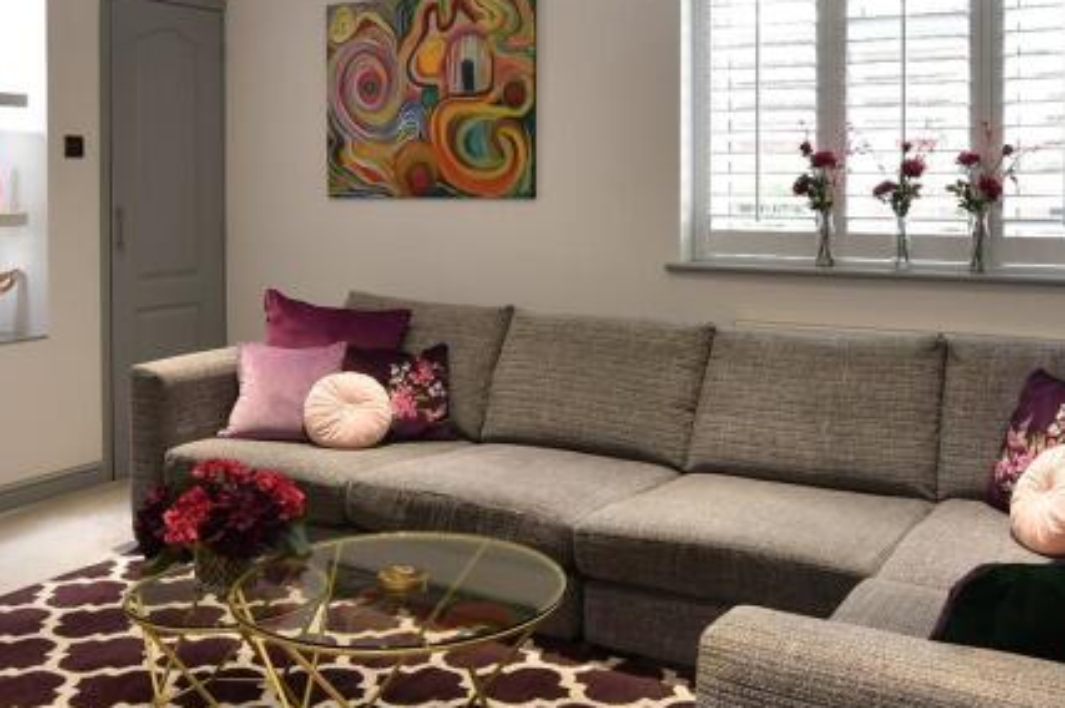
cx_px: 576
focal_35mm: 36
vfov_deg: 36.1
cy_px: 196
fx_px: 1064
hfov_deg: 53.1
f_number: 8
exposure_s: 1/4
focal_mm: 10
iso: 200
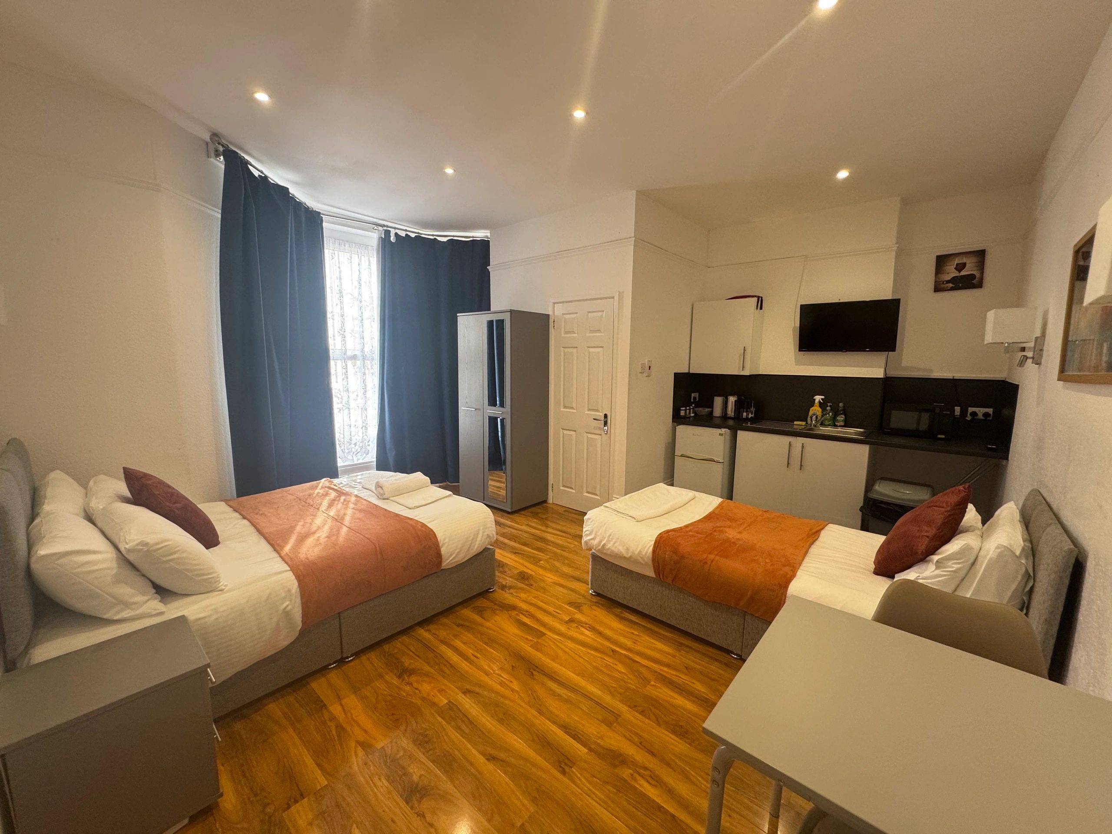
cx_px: 556
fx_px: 450
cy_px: 417
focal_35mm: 14
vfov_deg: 85.7
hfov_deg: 102.1
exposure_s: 1/99
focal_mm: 2.22
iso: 200
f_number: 2.2
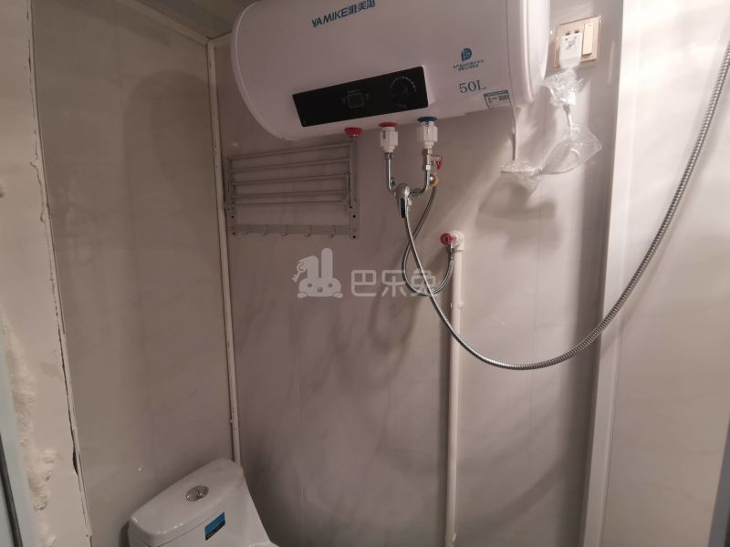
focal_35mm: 17
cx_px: 365
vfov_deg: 74.7
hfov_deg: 91.0
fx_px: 359
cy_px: 274
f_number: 2.2
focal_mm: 2.26
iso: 80
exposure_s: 1/100
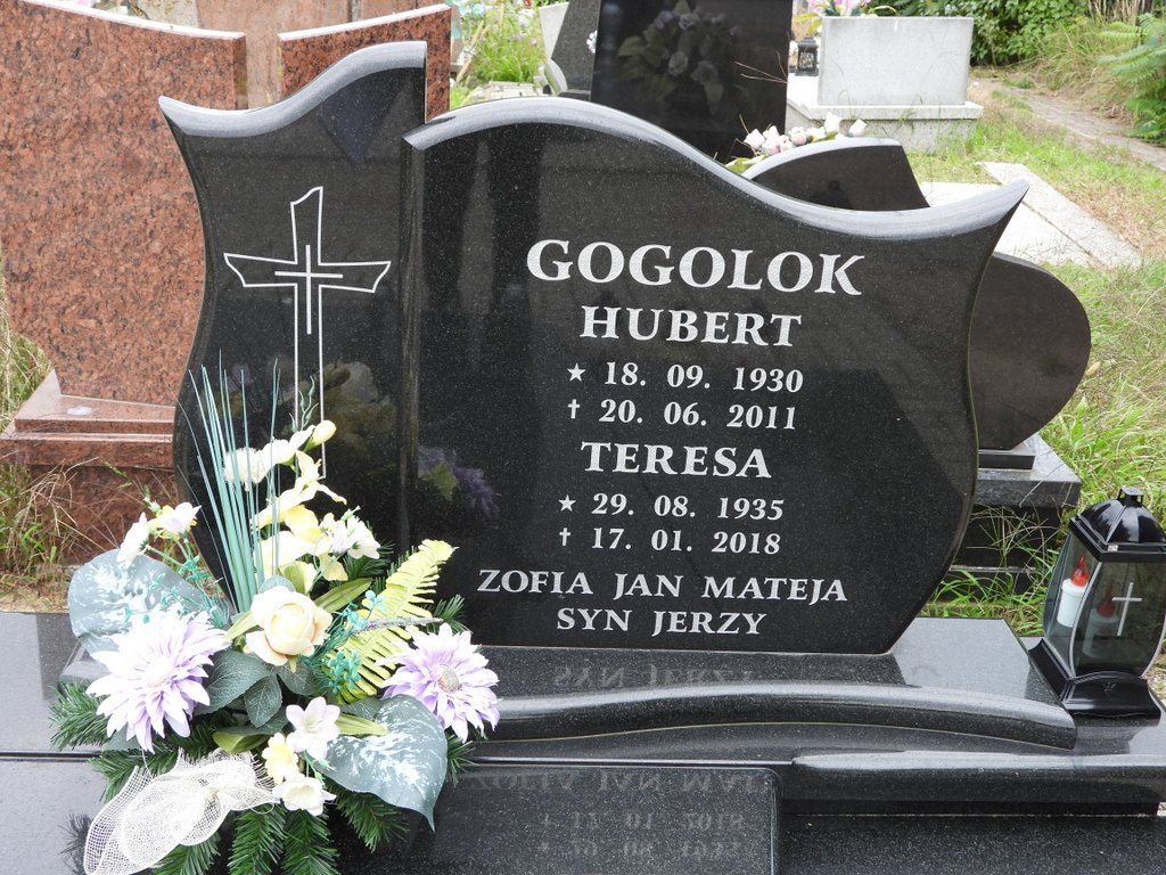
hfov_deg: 45.8
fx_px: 1381
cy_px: 438
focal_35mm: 41
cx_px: 583
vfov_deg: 35.1
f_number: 3.2
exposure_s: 1/100
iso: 100
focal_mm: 7.4
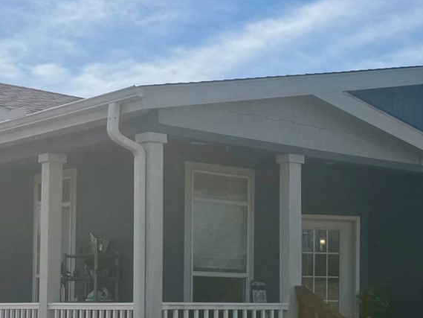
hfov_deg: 23.9
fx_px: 990
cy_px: 247
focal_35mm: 81
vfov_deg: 18.1
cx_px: 309
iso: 80
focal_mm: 6.76
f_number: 1.78
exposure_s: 1/9091
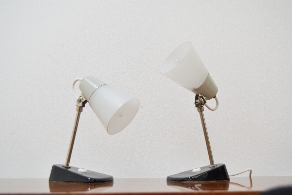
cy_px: 98
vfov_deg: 25.8
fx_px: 426
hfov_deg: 37.8
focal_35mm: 52
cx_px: 146
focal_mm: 35
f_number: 5.6
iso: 1600
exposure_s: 1/125
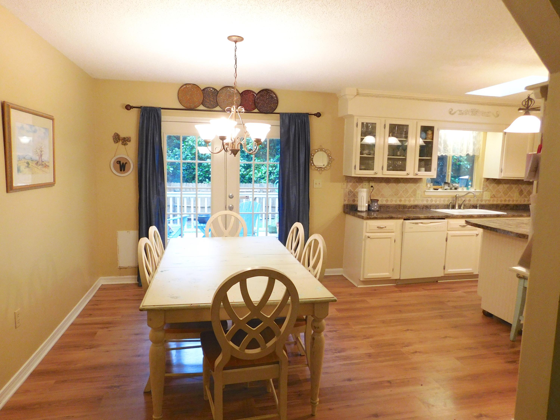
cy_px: 210
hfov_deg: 73.9
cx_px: 280
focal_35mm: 23
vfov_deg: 58.9
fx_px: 372
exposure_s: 1/30
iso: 220
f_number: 3
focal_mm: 4
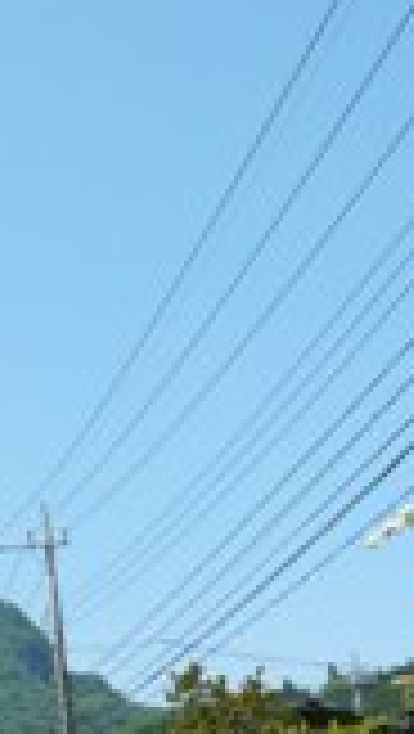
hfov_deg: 11.5
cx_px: -536
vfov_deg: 23.1
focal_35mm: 90
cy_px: 639
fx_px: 1752
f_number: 5.6
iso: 100
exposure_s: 1/250
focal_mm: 4.6
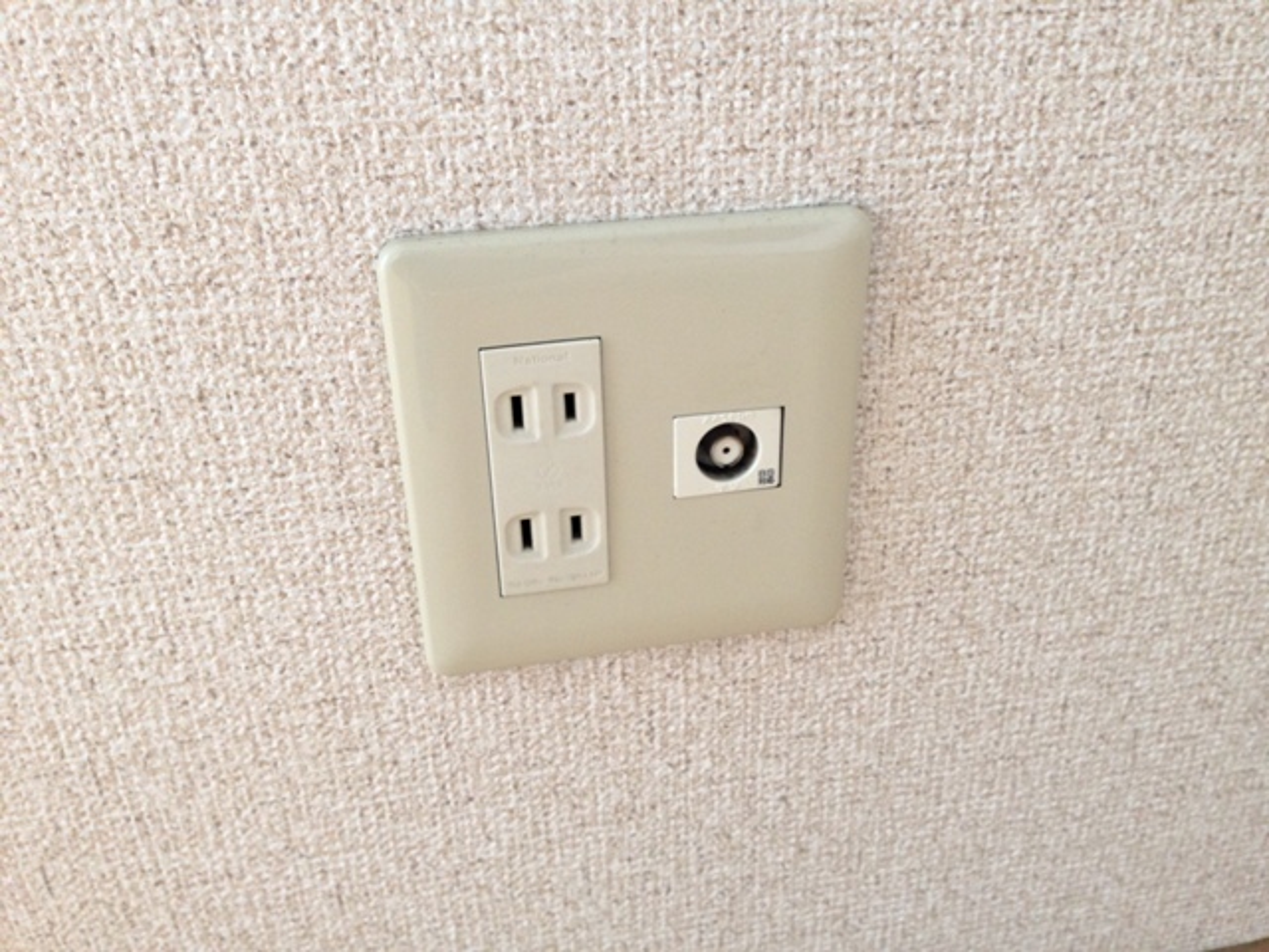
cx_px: 634
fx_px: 1210
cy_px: 476
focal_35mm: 33
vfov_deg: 42.9
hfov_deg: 55.4
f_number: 2.4
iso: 80
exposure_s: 1/20
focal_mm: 4.12
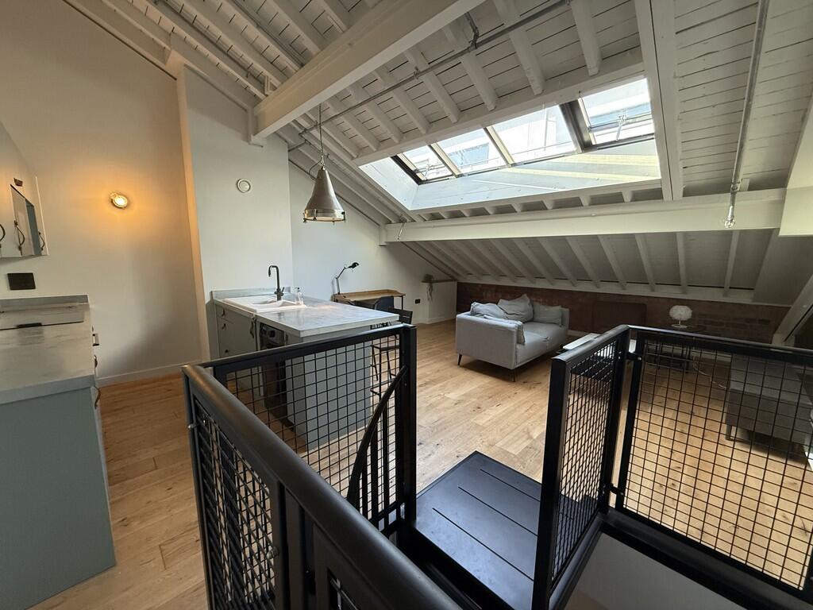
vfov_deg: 85.7
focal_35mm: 14
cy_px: 305
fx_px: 329
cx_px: 406
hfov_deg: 102.1
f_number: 2.2
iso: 320
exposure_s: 1/100
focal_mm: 2.22
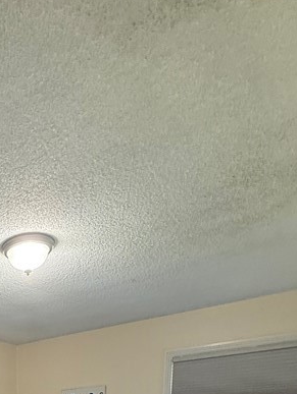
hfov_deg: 33.0
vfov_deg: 35.3
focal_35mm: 37
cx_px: -44
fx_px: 423
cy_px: 507
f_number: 2.2
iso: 320
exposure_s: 1/120
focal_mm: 2.22
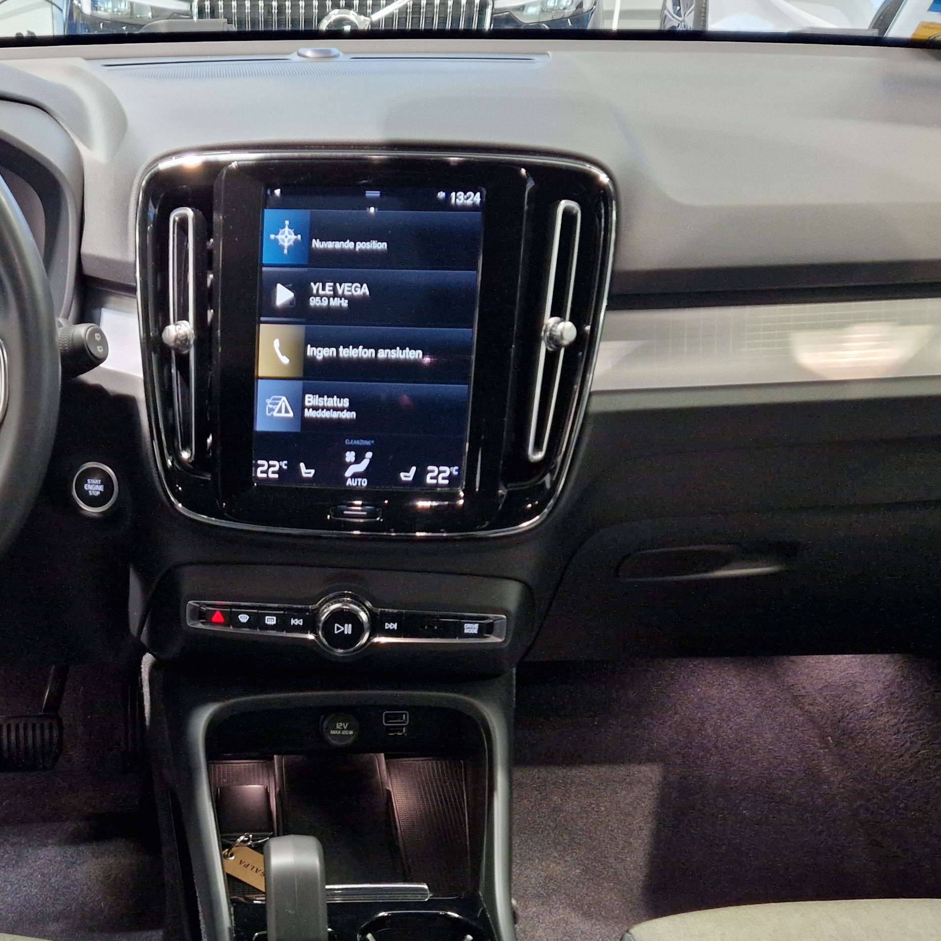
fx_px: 1322
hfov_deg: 38.2
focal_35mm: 43
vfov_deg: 38.1
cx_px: 241
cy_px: 718
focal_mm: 5.4
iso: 800
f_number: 1.8
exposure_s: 1/100
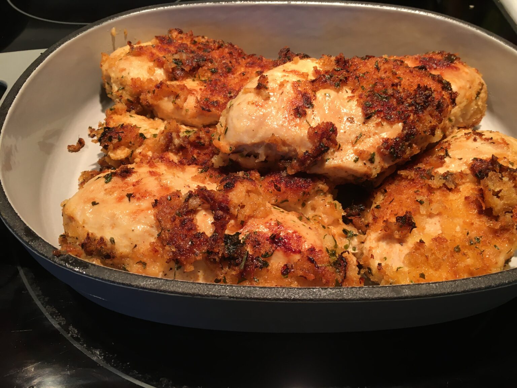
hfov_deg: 61.7
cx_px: 258
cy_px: 194
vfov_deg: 48.2
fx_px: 433
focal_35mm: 29
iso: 50
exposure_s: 1/30
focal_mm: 4.15
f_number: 2.2
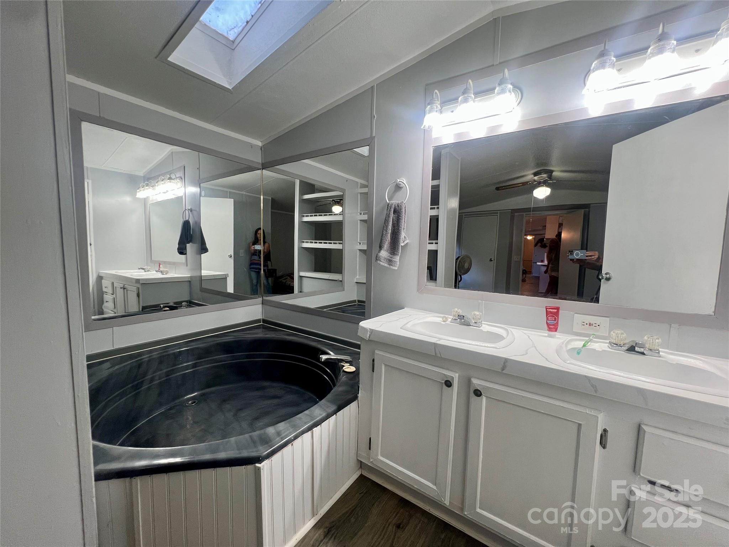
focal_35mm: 13
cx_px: 364
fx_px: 274
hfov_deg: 106.2
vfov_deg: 89.9
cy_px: 274
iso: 125
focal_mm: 1.57
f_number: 1.8
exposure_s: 1/120
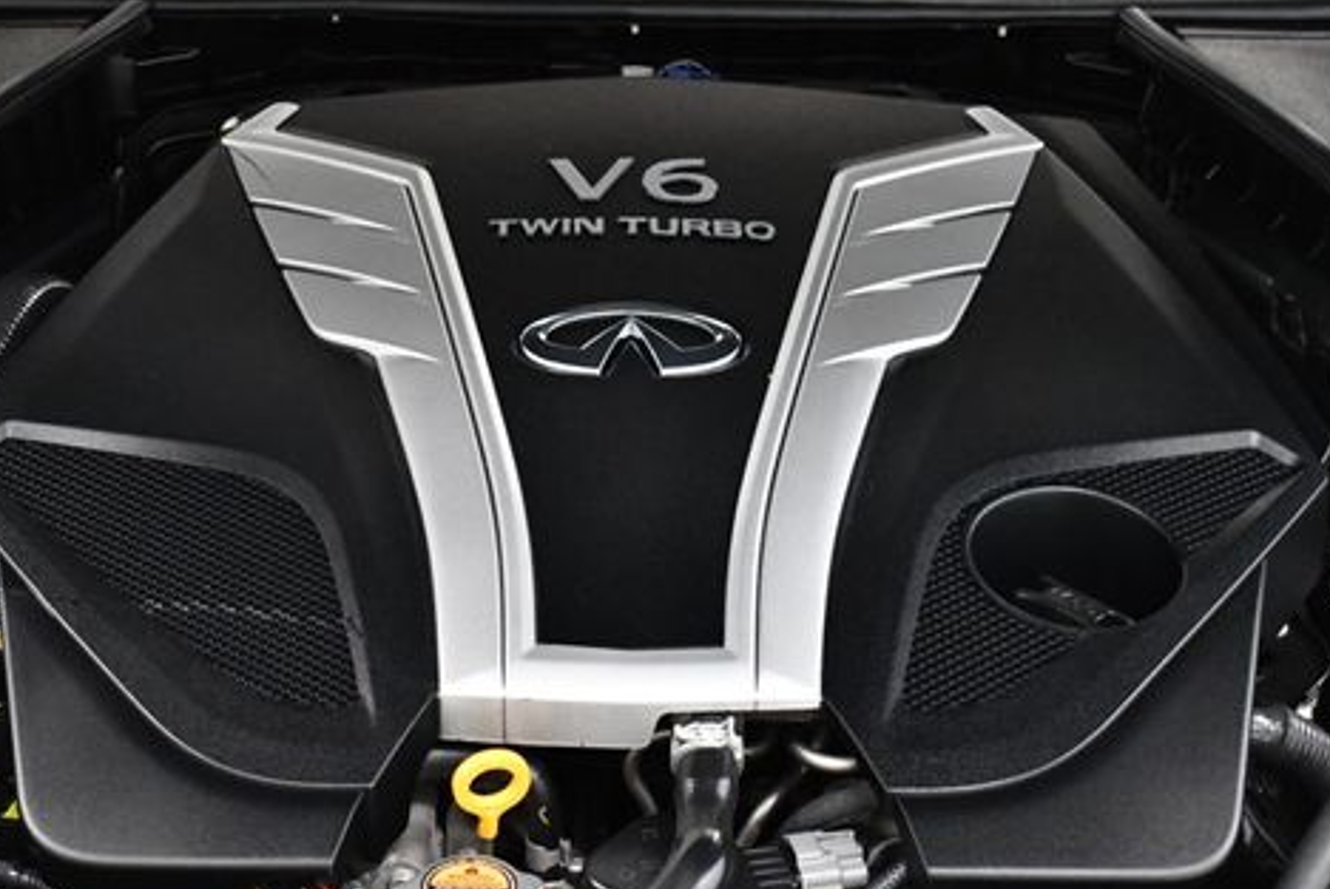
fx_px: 3439
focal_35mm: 93
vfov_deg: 14.7
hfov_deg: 21.9
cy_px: 537
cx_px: 597
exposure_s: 1/80
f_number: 4.5
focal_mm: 34
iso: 3200
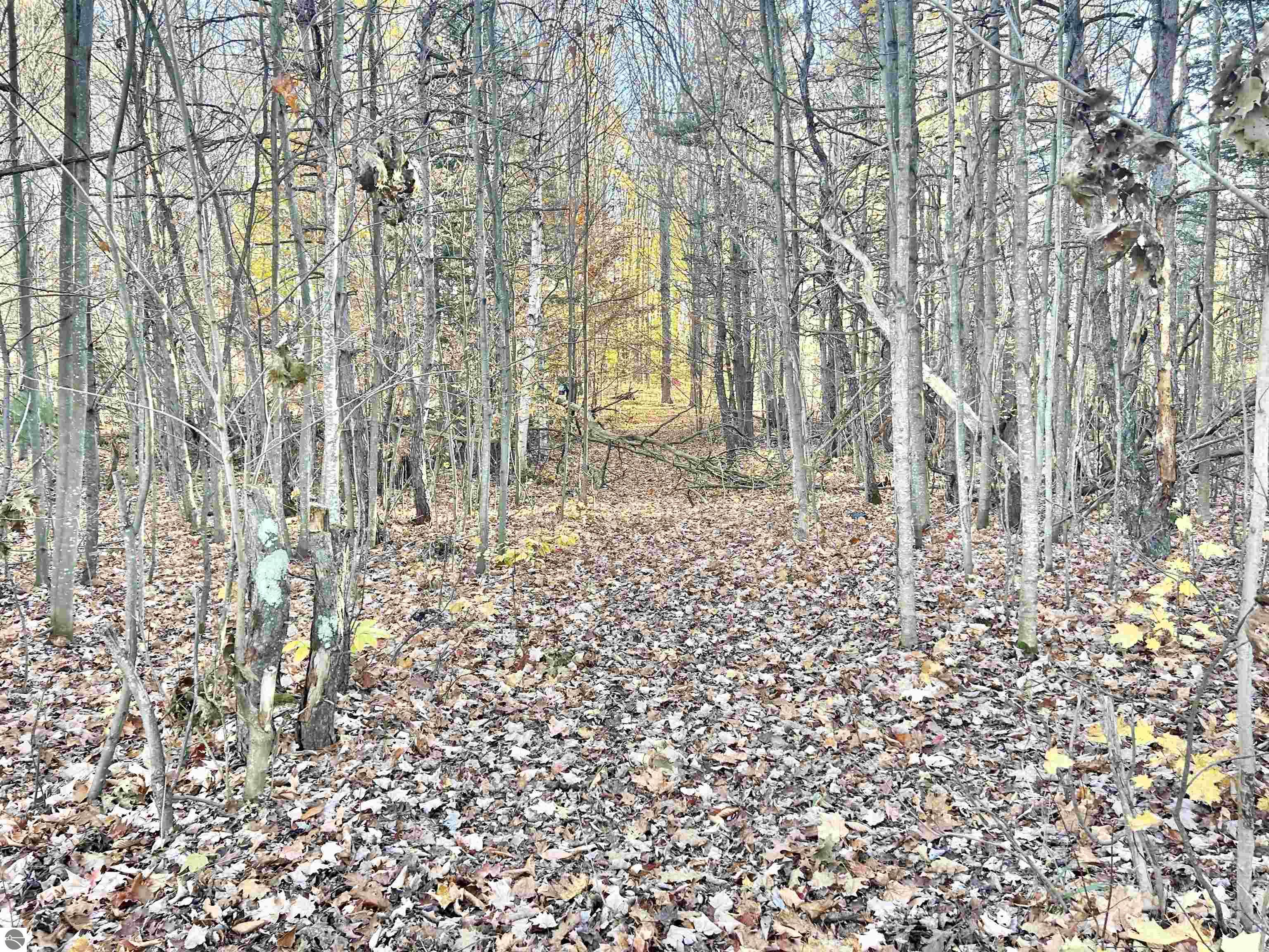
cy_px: 476
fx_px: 953
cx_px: 634
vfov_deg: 53.1
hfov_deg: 67.3
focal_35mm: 26
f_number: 1.5
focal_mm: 5.7
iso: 50
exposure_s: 1/121
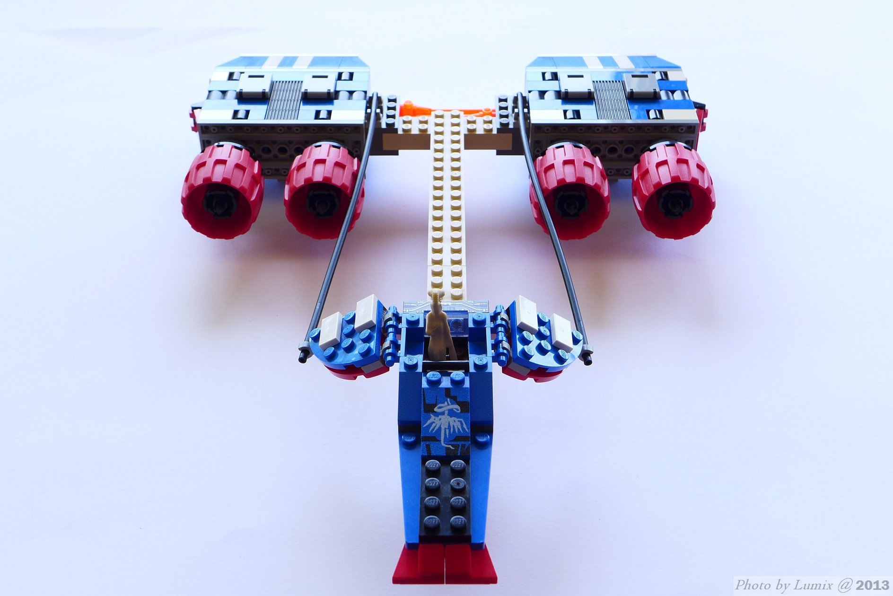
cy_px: 298
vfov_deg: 27.0
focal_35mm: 50
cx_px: 446
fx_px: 1241
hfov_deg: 39.6
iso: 80
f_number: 4
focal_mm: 9.8
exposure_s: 1/25
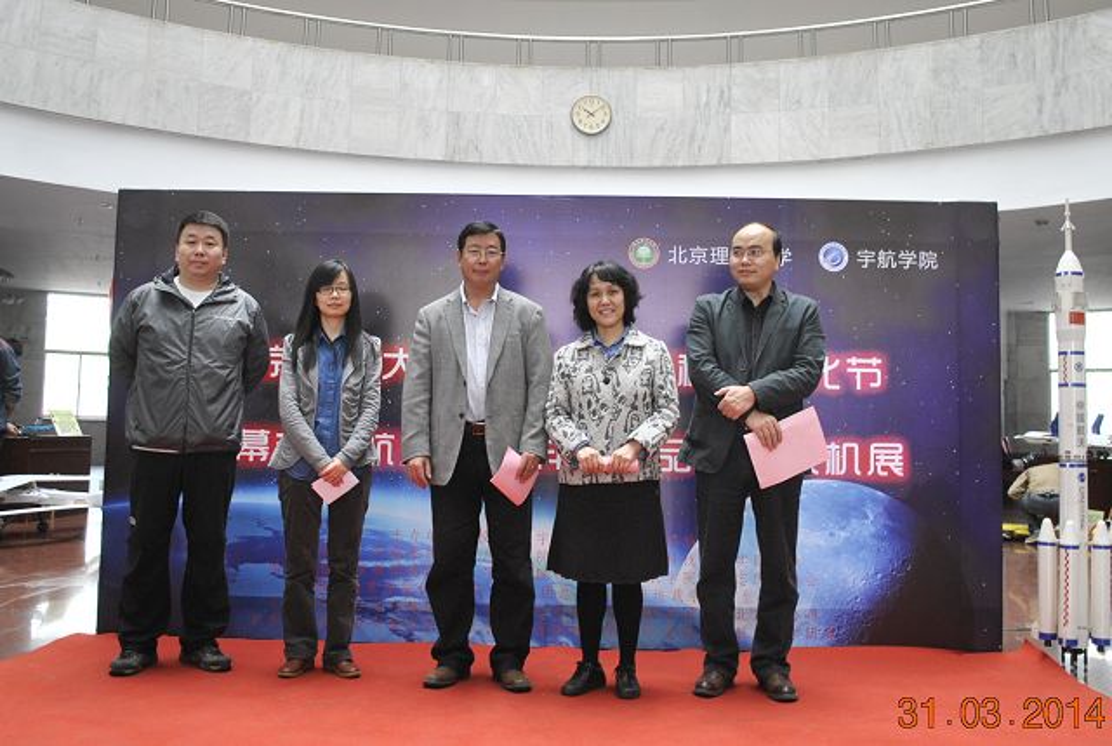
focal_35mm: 27
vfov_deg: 48.1
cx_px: 556
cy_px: 373
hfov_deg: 67.3
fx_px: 835
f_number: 3.5
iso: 400
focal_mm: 18
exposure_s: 1/30
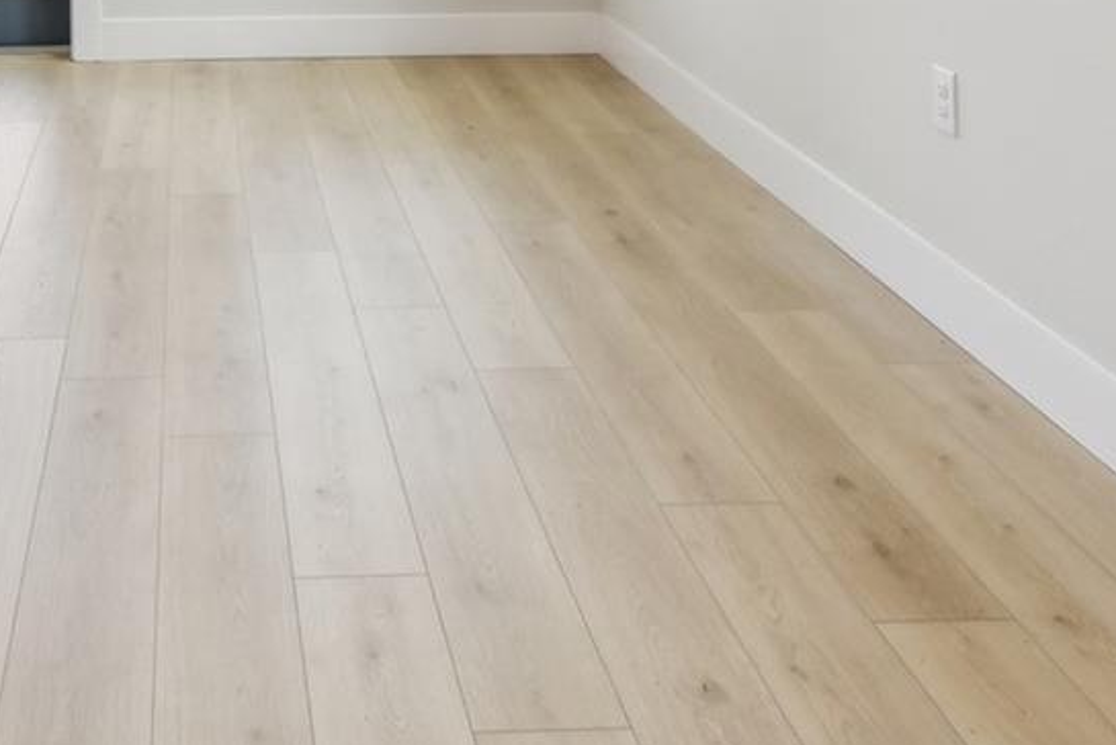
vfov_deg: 25.3
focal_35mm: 44
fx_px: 1365
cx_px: 250
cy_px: -280
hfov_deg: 42.8
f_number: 7.1
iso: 100
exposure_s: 1/200
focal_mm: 10
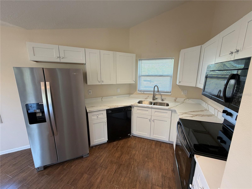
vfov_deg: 85.7
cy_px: 94
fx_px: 102
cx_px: 126
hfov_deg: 102.1
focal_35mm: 14
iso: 200
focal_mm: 2.22
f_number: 2.2
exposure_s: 1/60
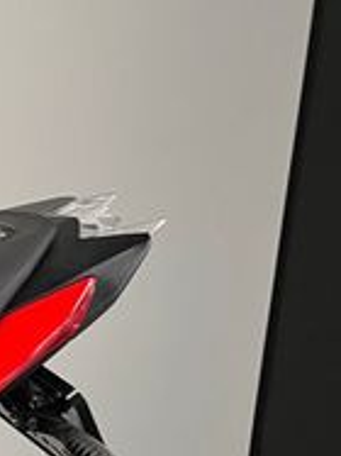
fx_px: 1170
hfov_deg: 13.9
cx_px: -356
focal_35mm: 89
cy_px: 302
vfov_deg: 21.9
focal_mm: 5.1
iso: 80
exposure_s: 1/50
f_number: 1.6
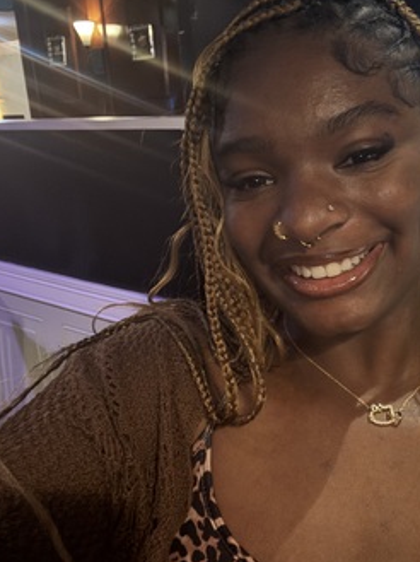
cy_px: 280
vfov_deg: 52.7
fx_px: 567
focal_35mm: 35
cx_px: 300
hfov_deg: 39.8
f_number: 1.9
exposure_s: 1/15
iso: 1250
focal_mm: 2.69
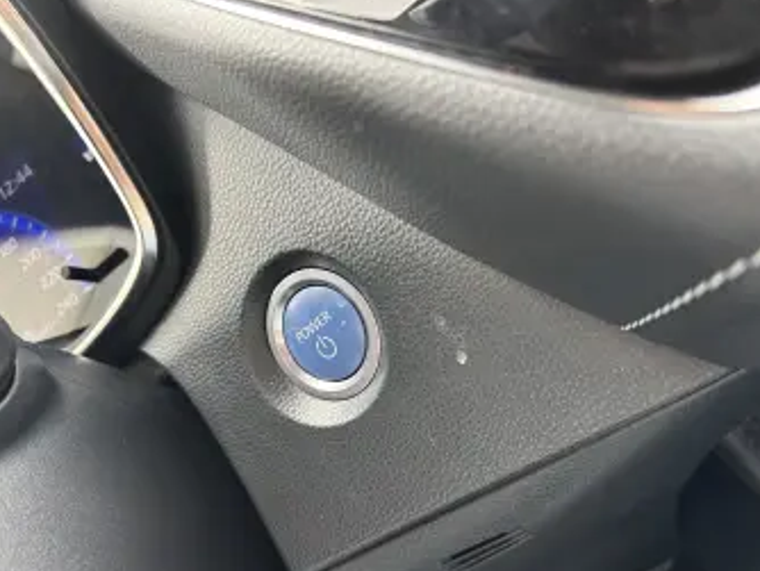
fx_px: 615
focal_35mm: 28
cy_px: 291
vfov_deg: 49.8
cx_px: 364
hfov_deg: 63.4
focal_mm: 5.96
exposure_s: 1/60
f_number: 1.6
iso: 250
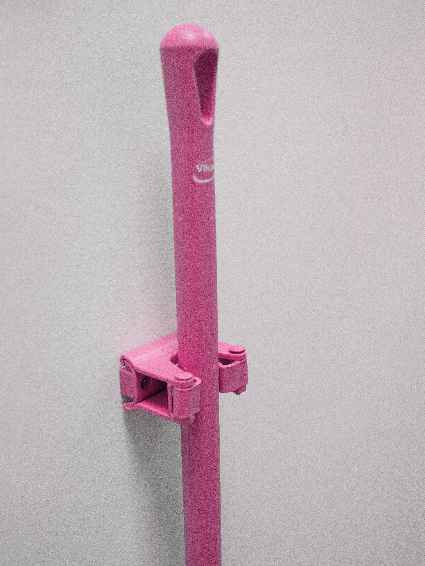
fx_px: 655
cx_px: 212
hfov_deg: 36.0
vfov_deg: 46.8
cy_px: 283
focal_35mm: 40
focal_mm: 50.8
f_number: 4
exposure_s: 1/125
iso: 1600
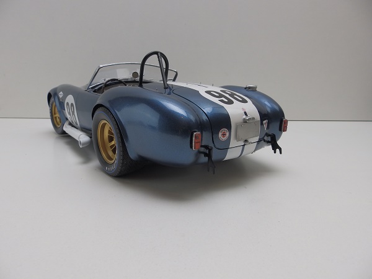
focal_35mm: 22
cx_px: 186
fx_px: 236
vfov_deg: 61.1
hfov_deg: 76.4
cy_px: 140
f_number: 3.4
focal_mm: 4
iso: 80
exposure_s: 1/60
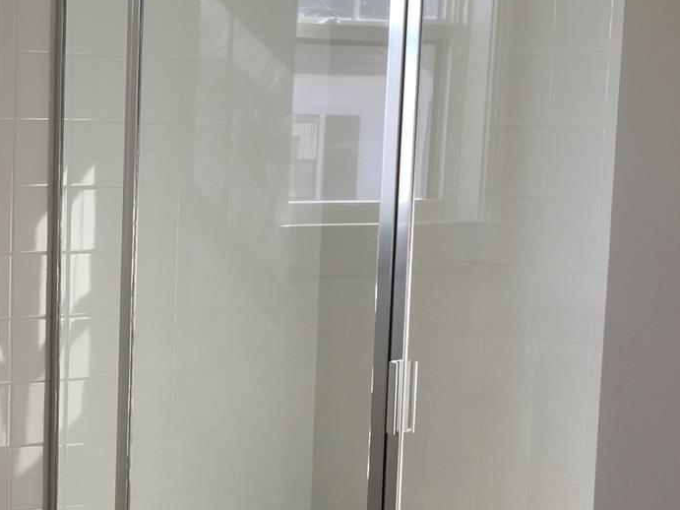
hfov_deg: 22.0
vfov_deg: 17.1
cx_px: 13
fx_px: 1689
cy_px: 385
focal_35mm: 86
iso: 25
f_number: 2.2
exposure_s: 1/60
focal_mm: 4.15
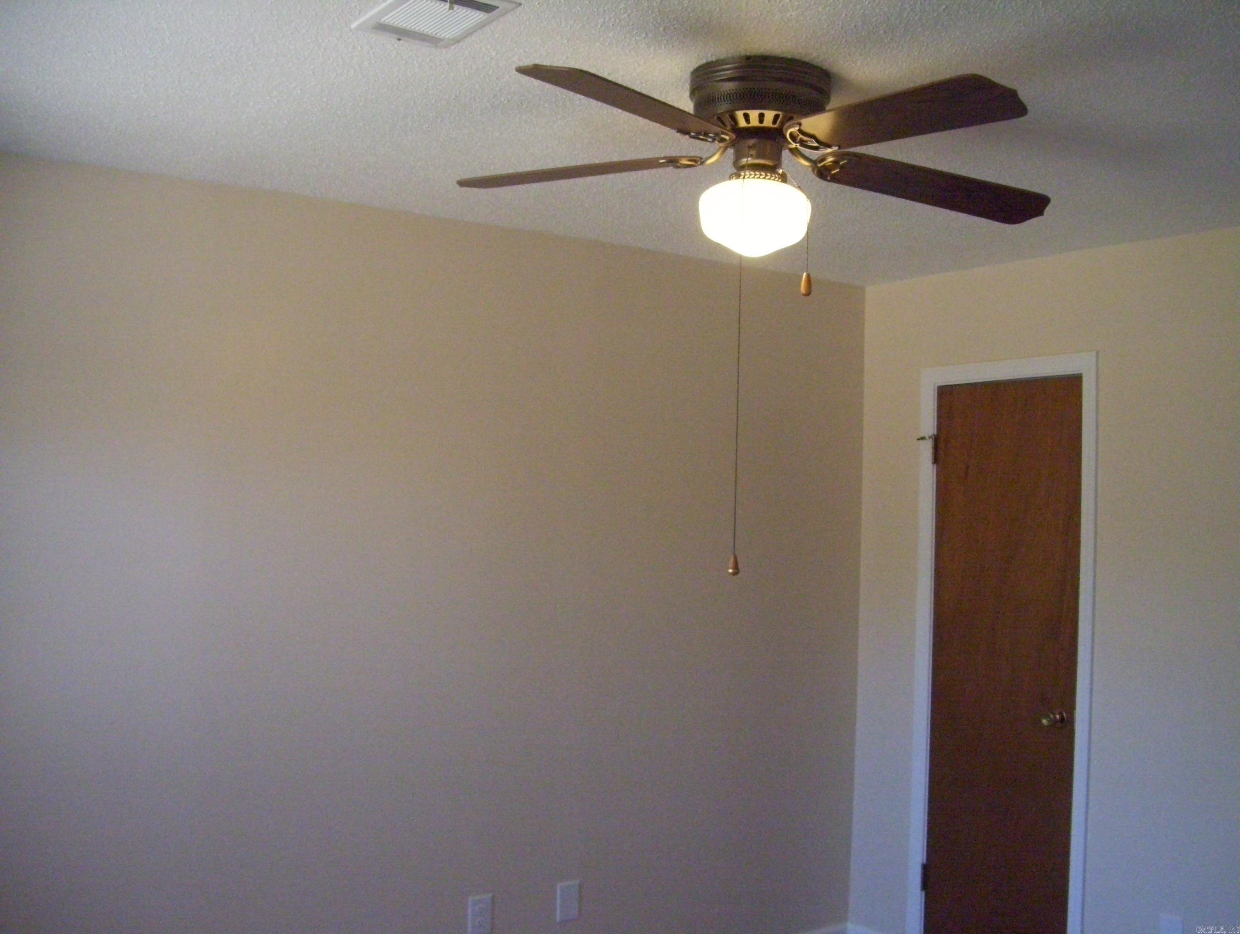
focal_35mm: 36
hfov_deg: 51.3
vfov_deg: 39.7
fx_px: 1291
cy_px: 467
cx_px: 620
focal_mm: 6
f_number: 2.7
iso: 800
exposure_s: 1/320
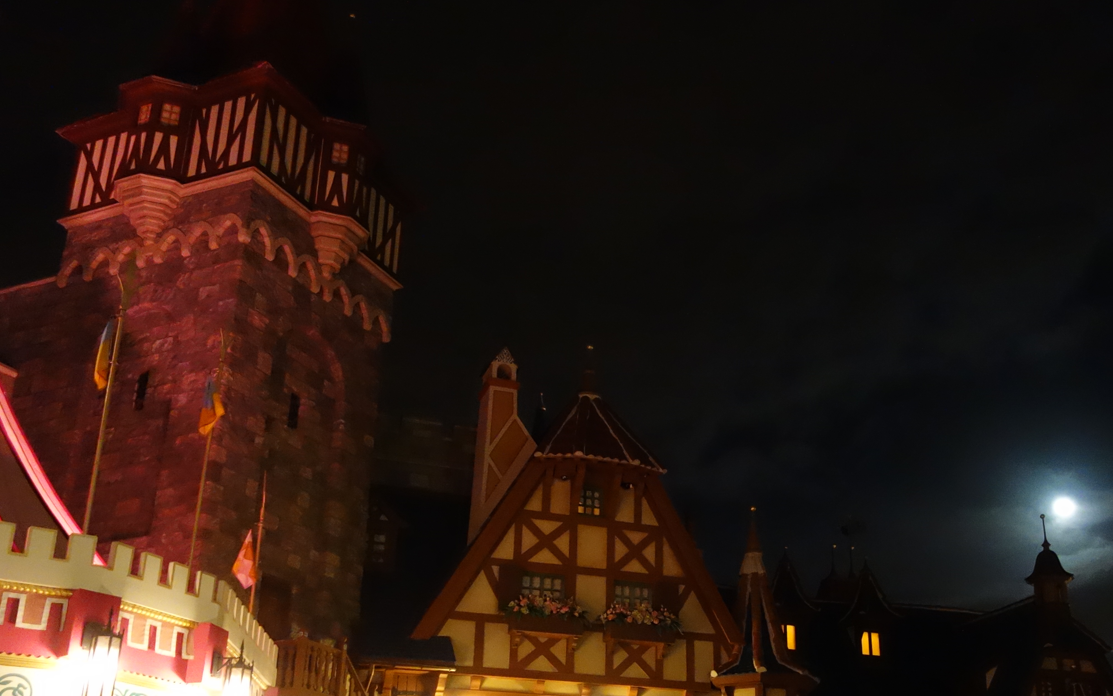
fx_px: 1183
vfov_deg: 32.5
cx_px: 689
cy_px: 471
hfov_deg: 49.9
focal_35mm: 39
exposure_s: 1/30
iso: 3200
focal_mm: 10.4
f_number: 1.8
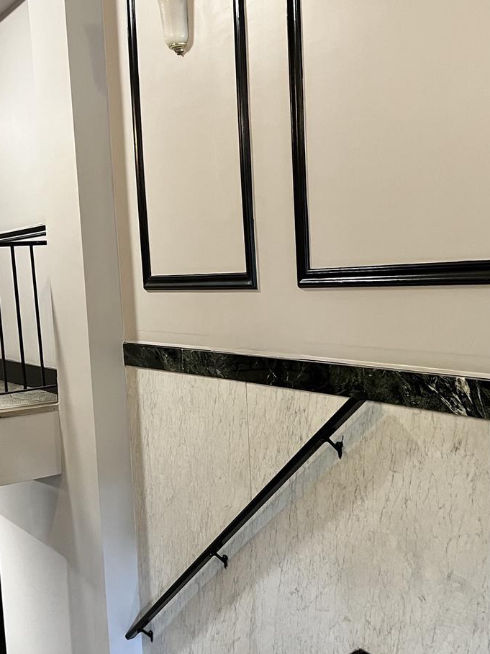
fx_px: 830
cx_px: 245
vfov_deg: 42.9
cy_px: 348
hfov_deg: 32.9
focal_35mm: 44
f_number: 1.5
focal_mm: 5.7
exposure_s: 1/60
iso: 320
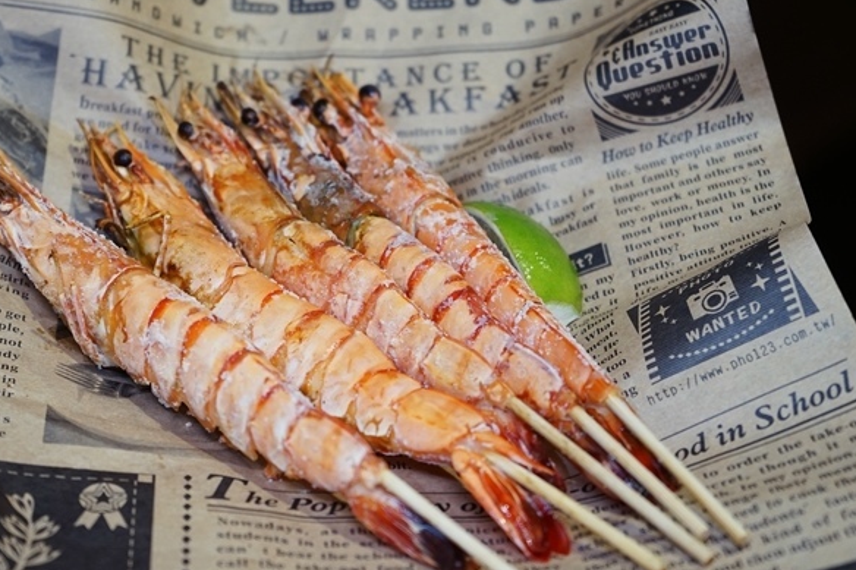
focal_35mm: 74
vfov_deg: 18.4
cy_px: 245
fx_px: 1759
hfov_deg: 27.3
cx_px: 347
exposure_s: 1/60
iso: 800
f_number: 5
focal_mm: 54
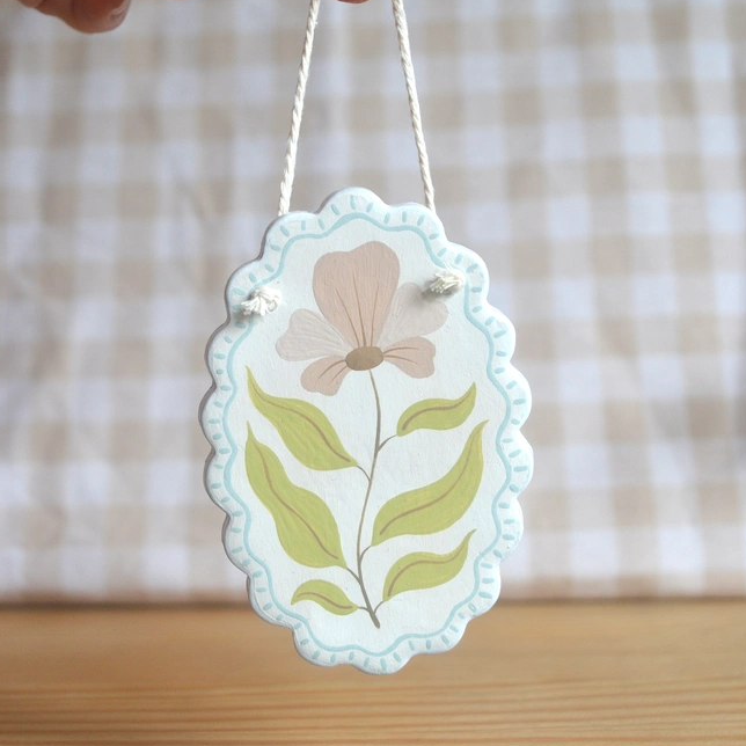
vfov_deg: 36.1
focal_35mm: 47
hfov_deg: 36.1
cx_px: 373
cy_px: 359
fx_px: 1146
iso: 400
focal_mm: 24
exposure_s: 1/80
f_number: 4.5
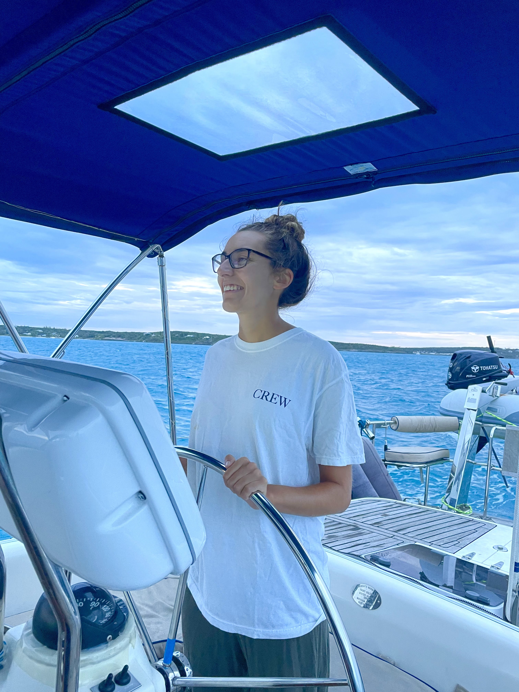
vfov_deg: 67.3
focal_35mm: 26
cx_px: 260
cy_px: 346
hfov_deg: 53.1
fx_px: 520
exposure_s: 1/60
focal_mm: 4.2
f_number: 1.6
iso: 160
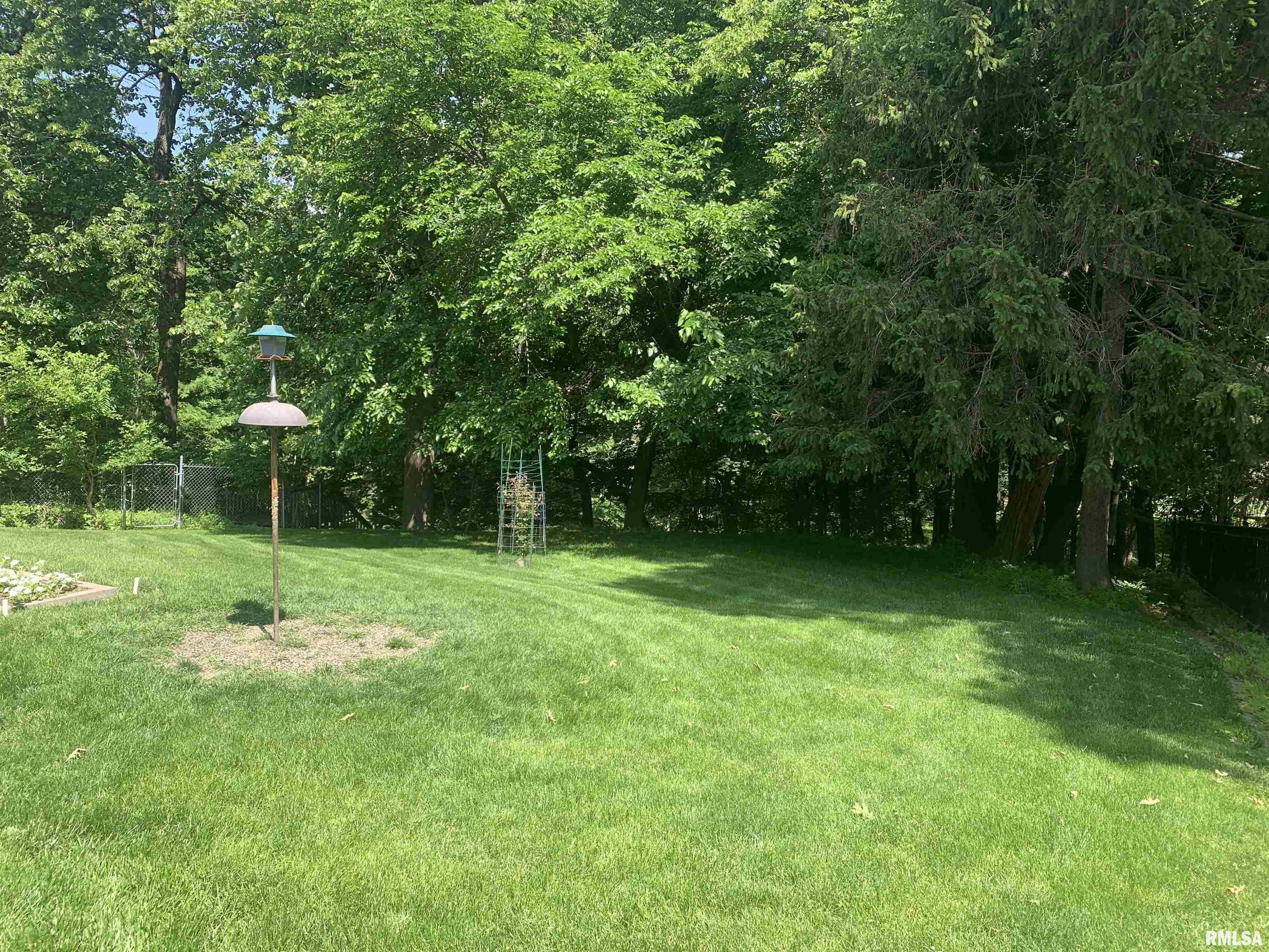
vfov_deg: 53.1
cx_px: 634
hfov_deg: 67.3
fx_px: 953
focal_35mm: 26
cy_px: 476
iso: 25
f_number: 1.8
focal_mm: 4.25
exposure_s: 1/507
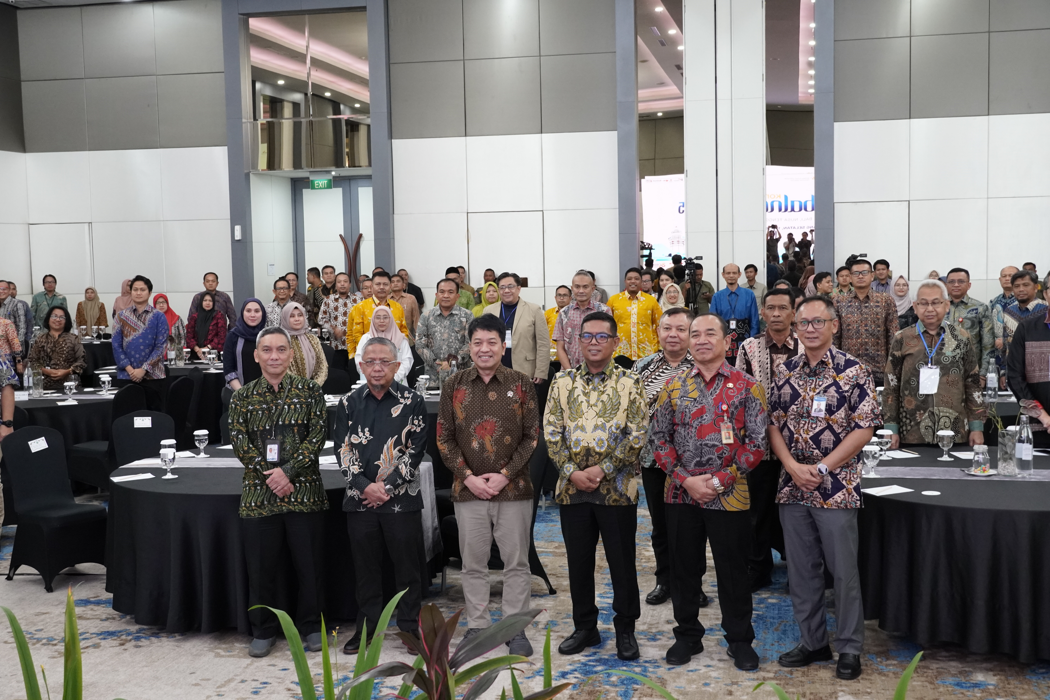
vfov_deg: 28.9
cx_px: 525
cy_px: 350
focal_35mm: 46
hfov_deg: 42.3
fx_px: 1356
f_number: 5.6
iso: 2000
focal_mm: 31
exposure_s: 1/30
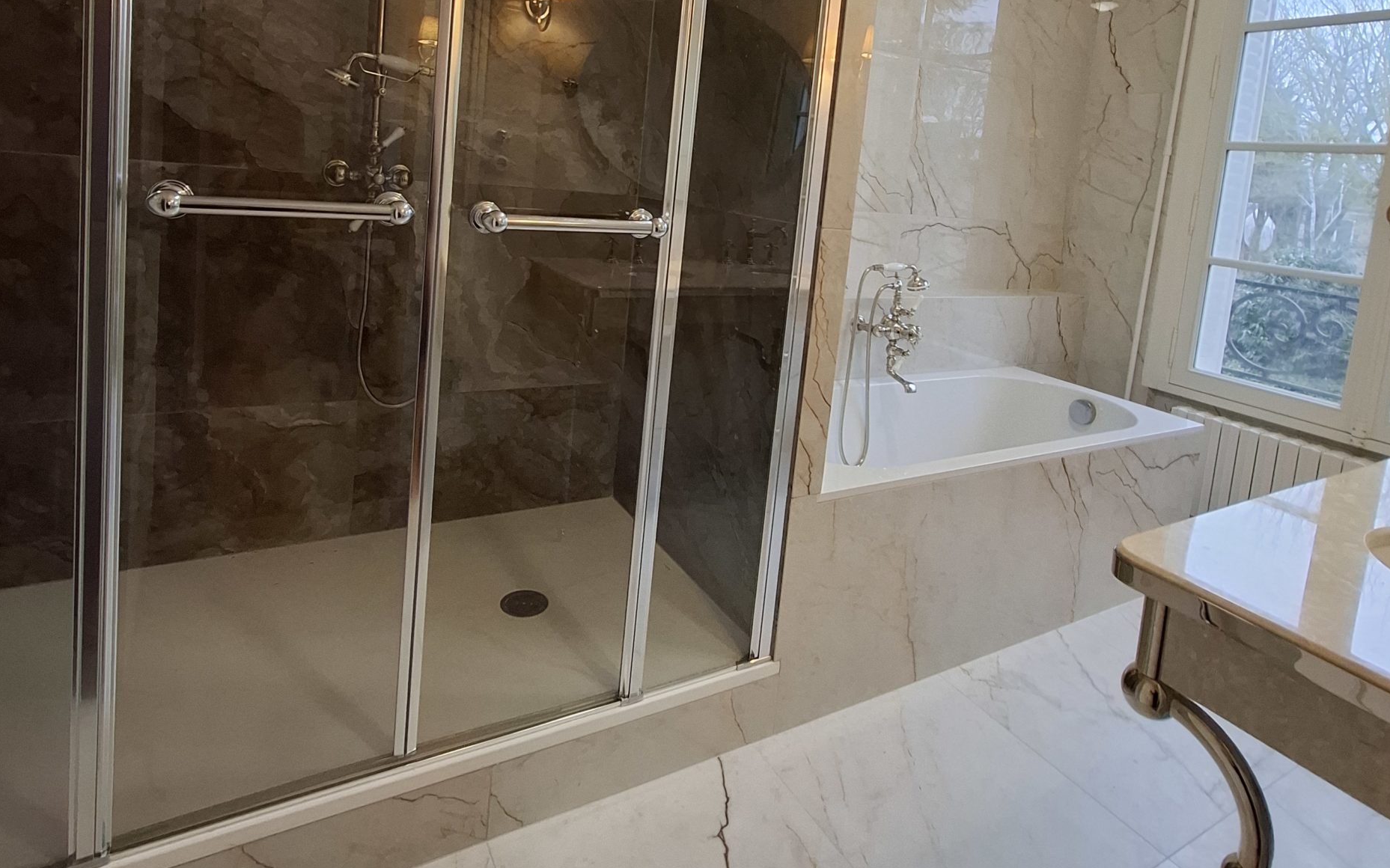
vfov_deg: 60.1
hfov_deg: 88.0
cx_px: 691
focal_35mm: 19
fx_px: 720
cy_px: 260
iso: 125
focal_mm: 1.74
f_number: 2.2
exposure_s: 1/50
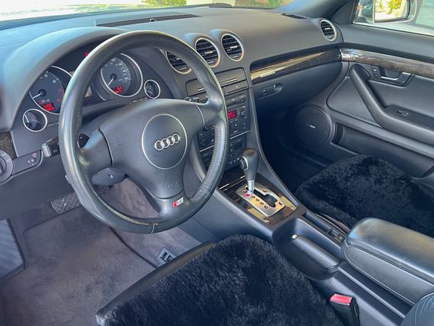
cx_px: 197
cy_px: 165
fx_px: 376
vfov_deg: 46.8
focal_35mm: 30
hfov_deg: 59.9
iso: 200
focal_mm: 5.7
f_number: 1.5
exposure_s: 1/60
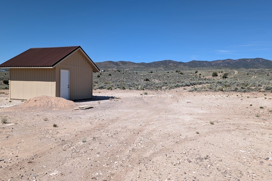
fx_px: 219
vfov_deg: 44.9
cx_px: 135
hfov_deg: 63.7
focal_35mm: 29
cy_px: 93
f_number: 1.68
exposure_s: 1/1783
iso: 27
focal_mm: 6.9
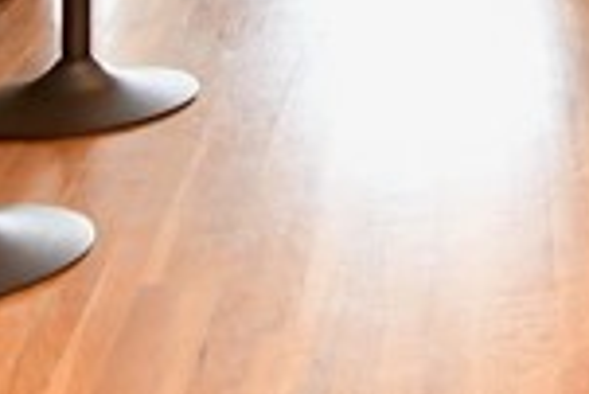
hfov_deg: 14.6
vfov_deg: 10.6
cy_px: -601
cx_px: 1268
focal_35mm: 108
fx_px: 1769
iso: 560
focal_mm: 10
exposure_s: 1/60
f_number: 4
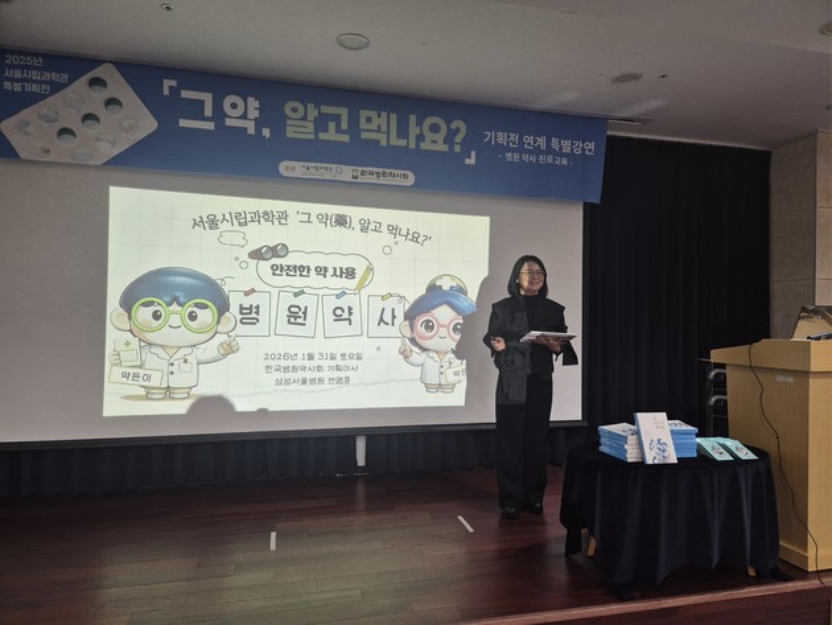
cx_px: 416
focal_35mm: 23
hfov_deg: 73.9
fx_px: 553
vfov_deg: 58.9
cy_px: 312
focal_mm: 5.4
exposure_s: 1/120
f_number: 1.8
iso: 160
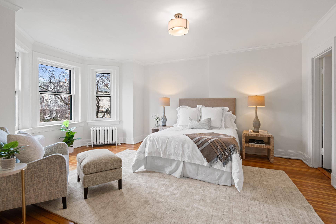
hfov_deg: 93.2
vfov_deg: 70.4
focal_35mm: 17
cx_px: 158
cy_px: 106
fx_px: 159
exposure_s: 1/13
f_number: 5.6
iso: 800
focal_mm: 16
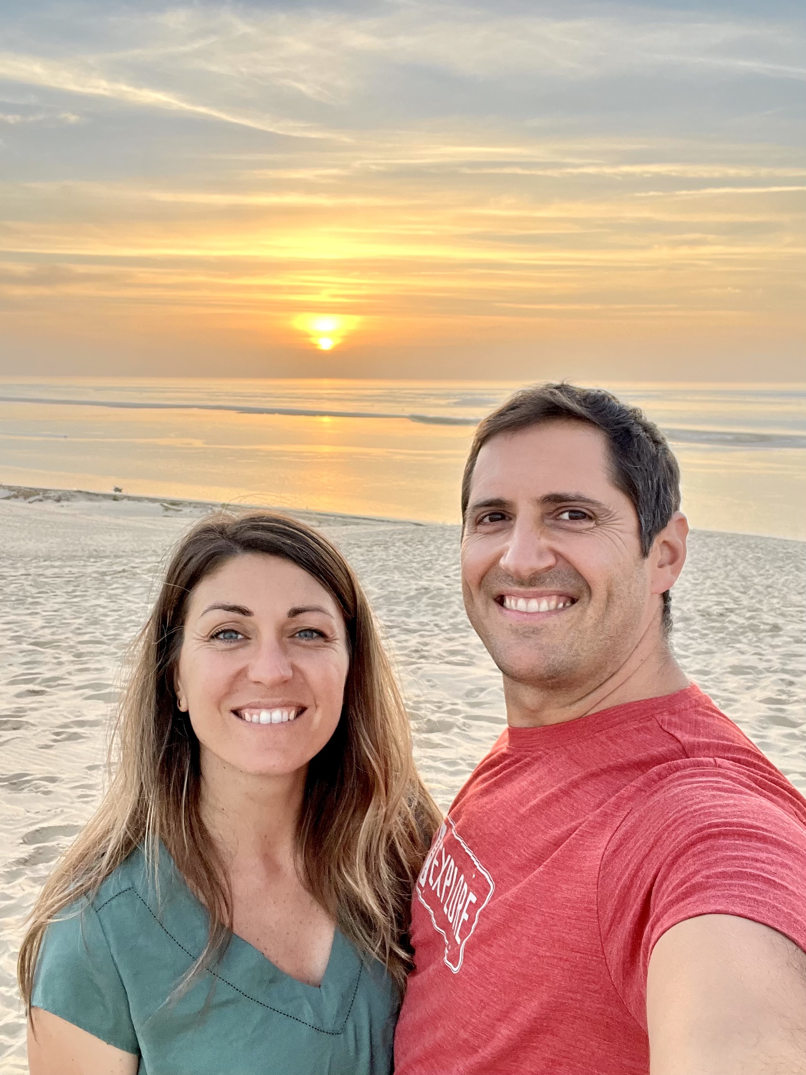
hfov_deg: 46.8
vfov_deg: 60.0
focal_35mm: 30
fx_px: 931
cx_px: 403
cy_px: 538
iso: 50
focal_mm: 2.71
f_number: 2.2
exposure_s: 1/121
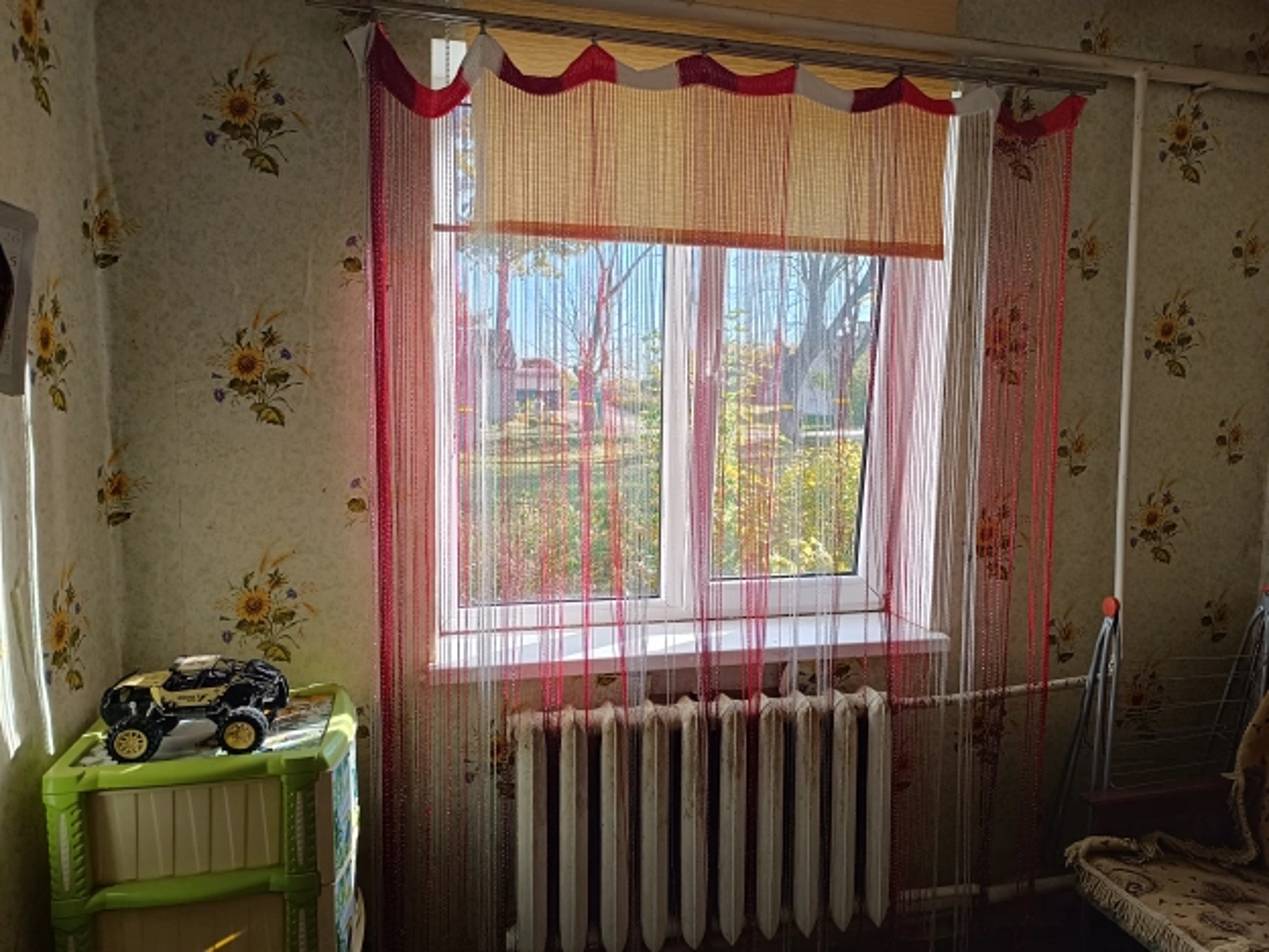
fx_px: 880
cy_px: 476
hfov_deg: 71.6
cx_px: 634
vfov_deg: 56.8
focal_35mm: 24
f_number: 1.65
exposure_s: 1/100
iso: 95
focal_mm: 6.14
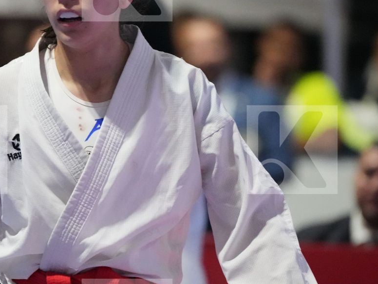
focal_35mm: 446
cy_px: 150
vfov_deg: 3.3
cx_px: 127
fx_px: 4870
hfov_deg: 4.4
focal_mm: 200
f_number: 2.8
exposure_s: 1/800
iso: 10000
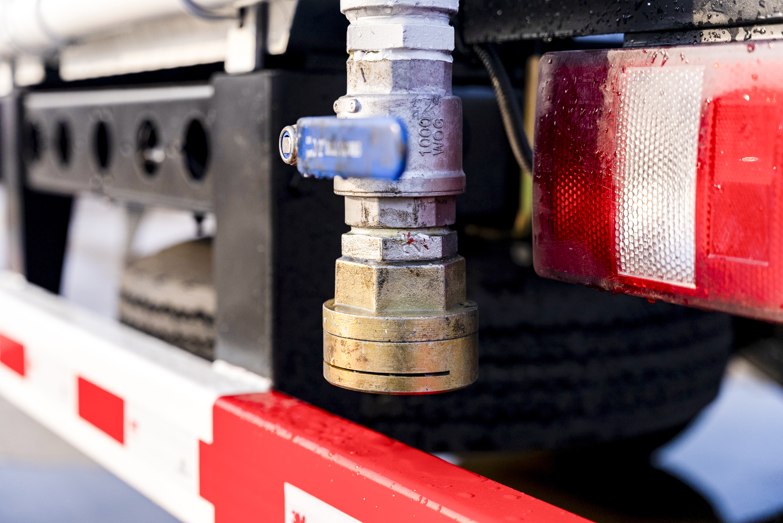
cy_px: 262
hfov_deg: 38.8
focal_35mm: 51
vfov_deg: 26.5
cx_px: 392
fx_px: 1112
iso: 500
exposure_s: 1/6400
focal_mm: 51.1
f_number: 2.8
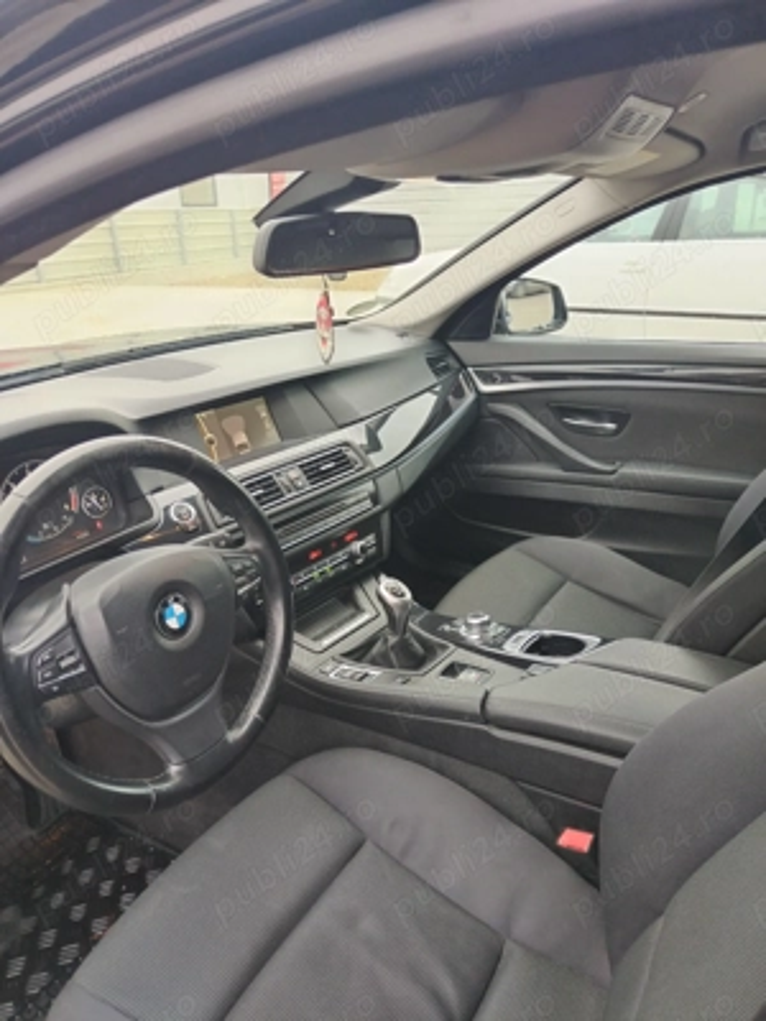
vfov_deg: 67.3
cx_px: 383
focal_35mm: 26
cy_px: 510
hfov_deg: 53.1
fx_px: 767
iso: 236
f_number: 1.8
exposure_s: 1/33.3
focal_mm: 4.75
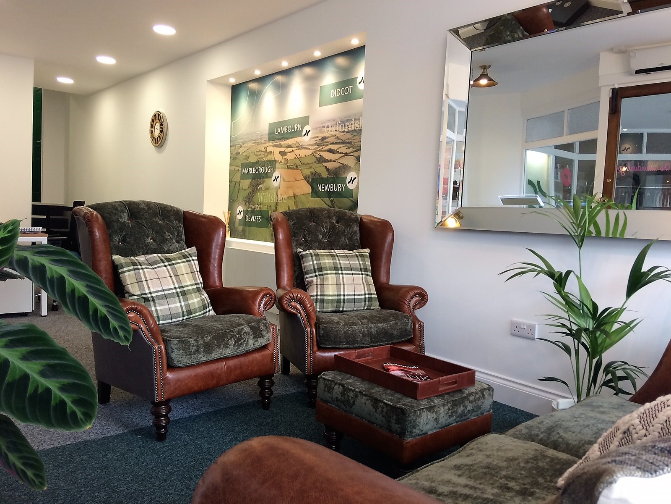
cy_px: 252
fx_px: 562
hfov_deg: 61.7
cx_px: 336
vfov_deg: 48.2
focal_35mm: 29
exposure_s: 1/33
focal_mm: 4.15
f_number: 2.2
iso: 40
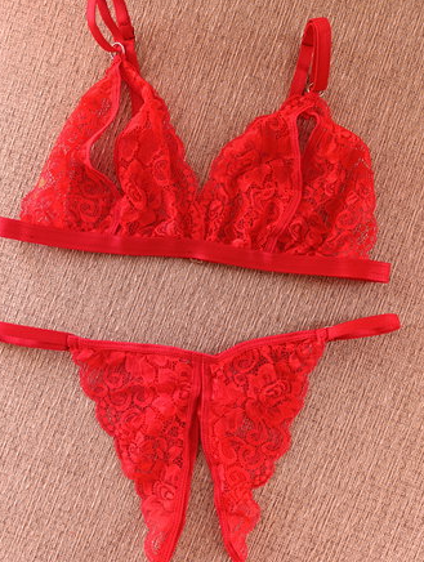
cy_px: 296
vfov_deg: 63.3
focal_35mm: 28
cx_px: 224
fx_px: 456
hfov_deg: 49.9
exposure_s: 1/100
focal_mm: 6.14
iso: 320
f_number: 1.6
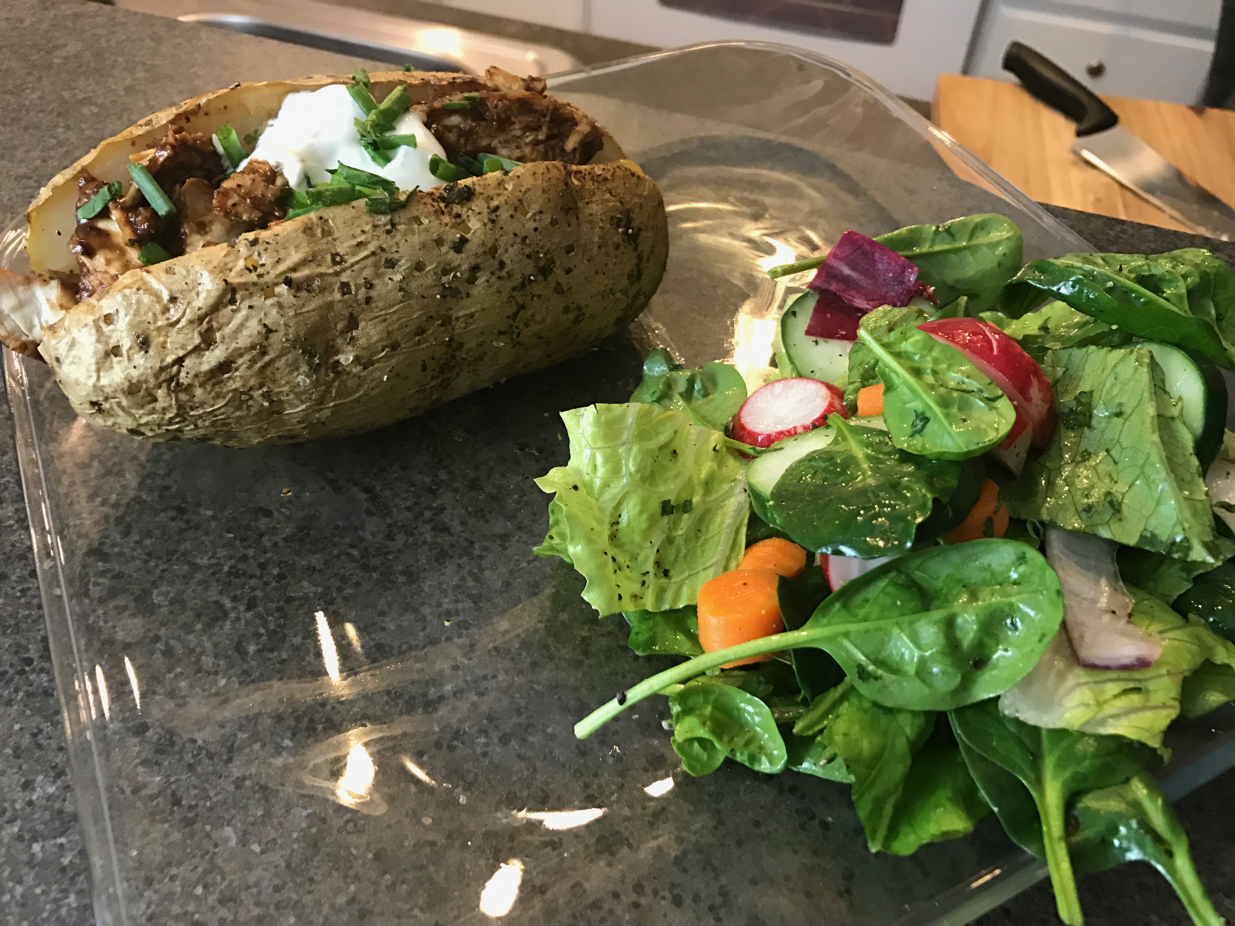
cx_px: 618
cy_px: 463
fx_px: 999
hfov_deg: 63.4
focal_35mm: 28
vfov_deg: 49.7
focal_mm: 3.99
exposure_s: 1/15
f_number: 1.8
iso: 64
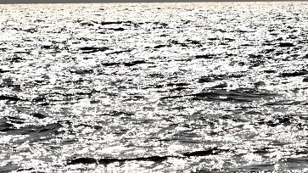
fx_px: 4744
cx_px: 328
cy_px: 27
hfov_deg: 3.7
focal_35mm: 581
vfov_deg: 2.1
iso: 100
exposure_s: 1/2500
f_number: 9
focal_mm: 155
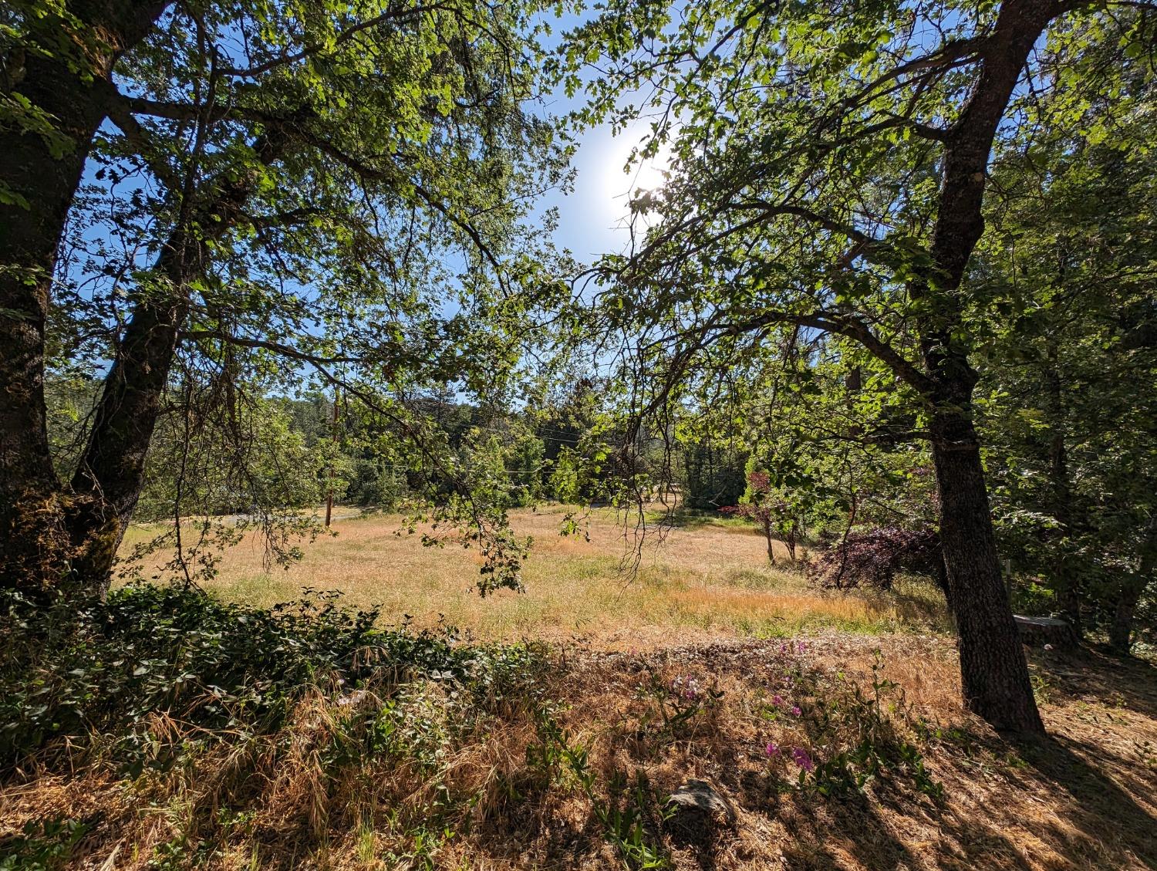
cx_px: 578
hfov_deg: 110.5
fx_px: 402
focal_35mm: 12
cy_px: 436
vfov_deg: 94.6
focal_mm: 2.23
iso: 38
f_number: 1.95
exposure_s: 1/1692
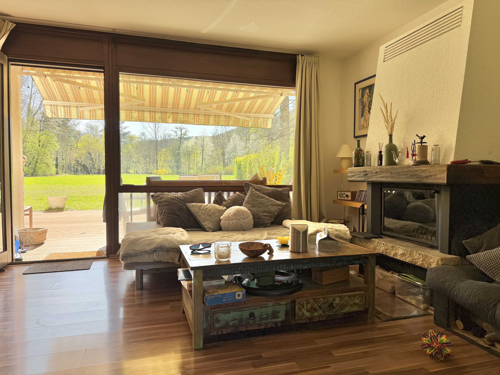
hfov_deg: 71.6
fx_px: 347
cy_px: 188
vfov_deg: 56.8
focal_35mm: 24
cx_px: 250
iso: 100
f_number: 1.78
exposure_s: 1/683
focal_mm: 6.76
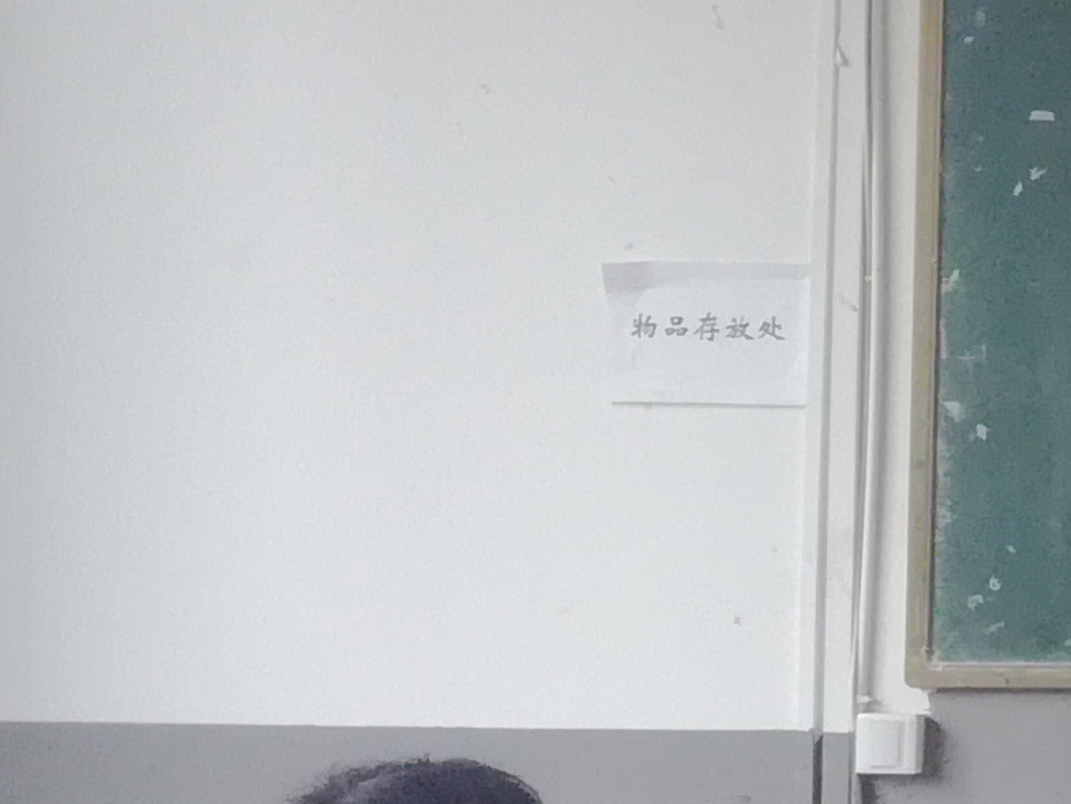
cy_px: 334
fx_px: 4425
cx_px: 2677
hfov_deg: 11.2
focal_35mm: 143
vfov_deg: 10.4
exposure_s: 1/33.3
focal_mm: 3.79
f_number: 2
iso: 125
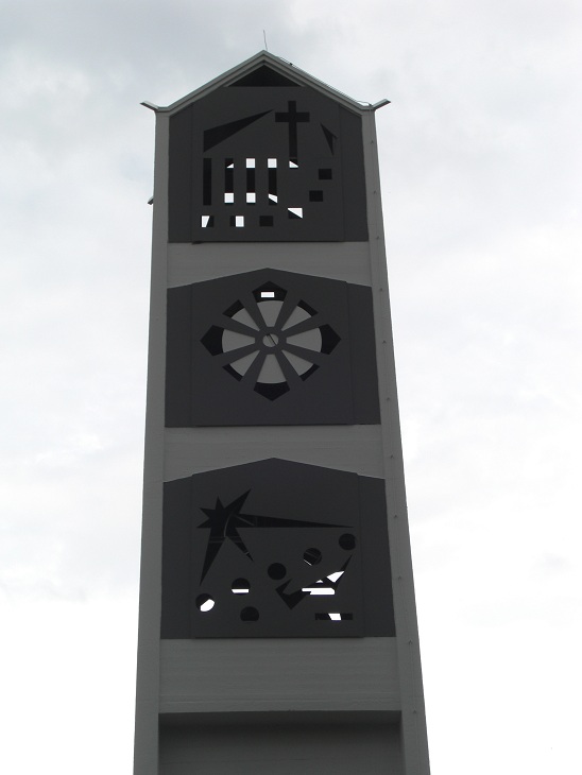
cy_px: 388
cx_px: 291
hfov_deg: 18.7
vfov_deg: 24.7
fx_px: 1770
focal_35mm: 79
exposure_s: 1/250
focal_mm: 13.9
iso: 50
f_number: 4.6
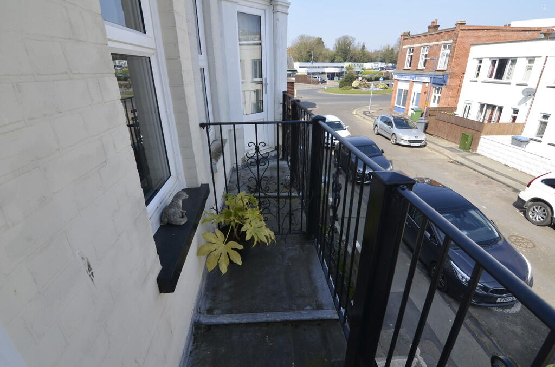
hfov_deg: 95.1
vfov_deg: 71.8
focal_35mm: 16
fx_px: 254
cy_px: 184
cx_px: 278
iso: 200
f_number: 8
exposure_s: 1/250
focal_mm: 11
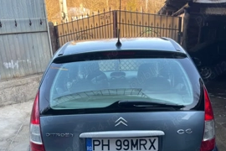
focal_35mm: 40
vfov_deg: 31.4
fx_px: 251
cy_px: 144
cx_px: 108
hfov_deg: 48.4
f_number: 1.6
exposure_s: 1/121
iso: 50
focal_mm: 4.2
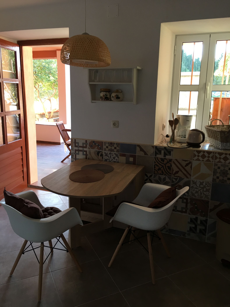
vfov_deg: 61.7
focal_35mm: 29
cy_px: 154
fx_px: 257
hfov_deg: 48.2
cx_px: 115
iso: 32
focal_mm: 4.15
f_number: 2.2
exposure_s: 1/17
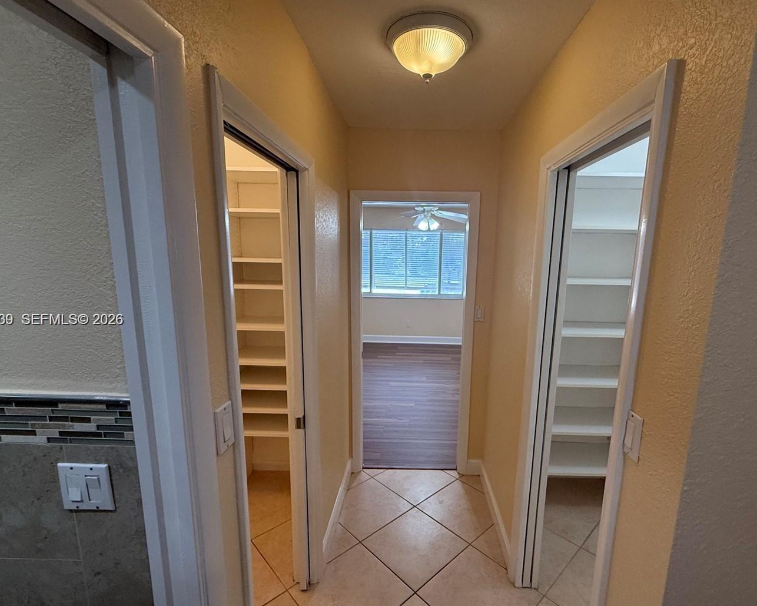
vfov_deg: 76.9
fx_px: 381
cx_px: 411
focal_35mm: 17
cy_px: 320
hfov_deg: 89.4
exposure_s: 1/120
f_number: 2.2
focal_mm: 2.22
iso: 250
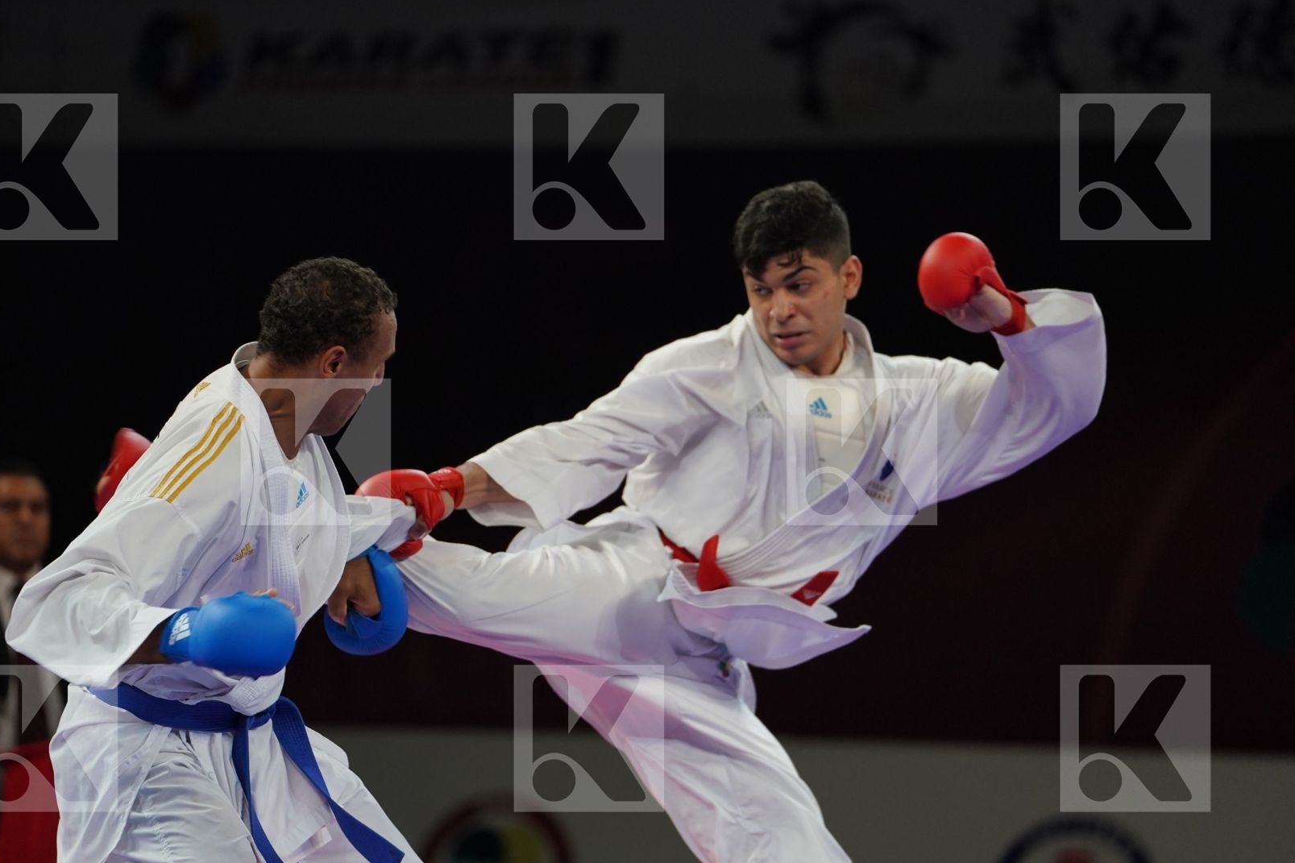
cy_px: 452
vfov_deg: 6.1
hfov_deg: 9.2
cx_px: 589
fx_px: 8056
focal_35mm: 224
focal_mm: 200
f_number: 2.8
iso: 1600
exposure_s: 1/1000
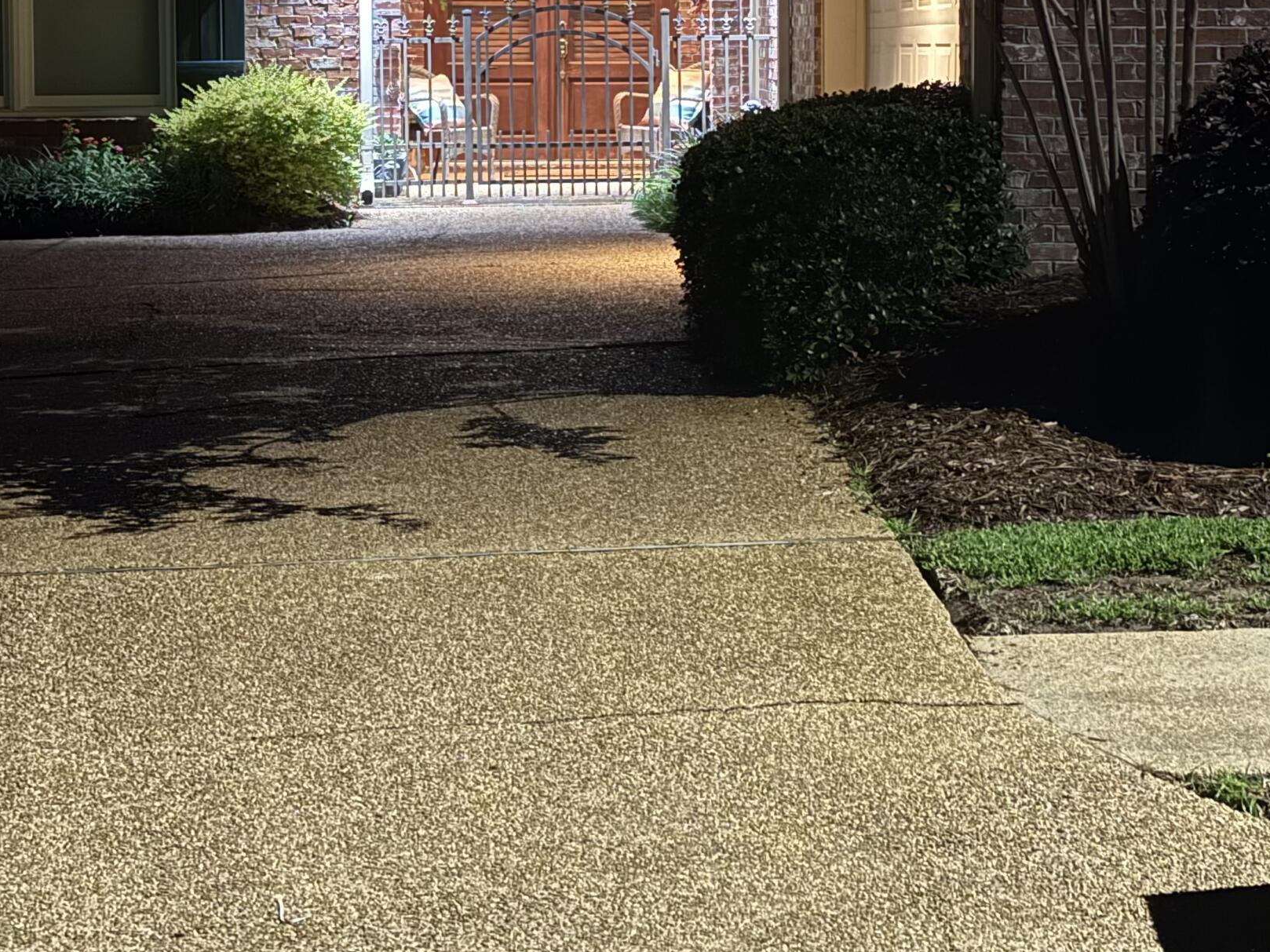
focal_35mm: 89
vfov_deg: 16.4
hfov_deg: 22.0
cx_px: 798
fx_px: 3265
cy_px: 148
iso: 500
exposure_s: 1/9
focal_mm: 6.76
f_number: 1.78
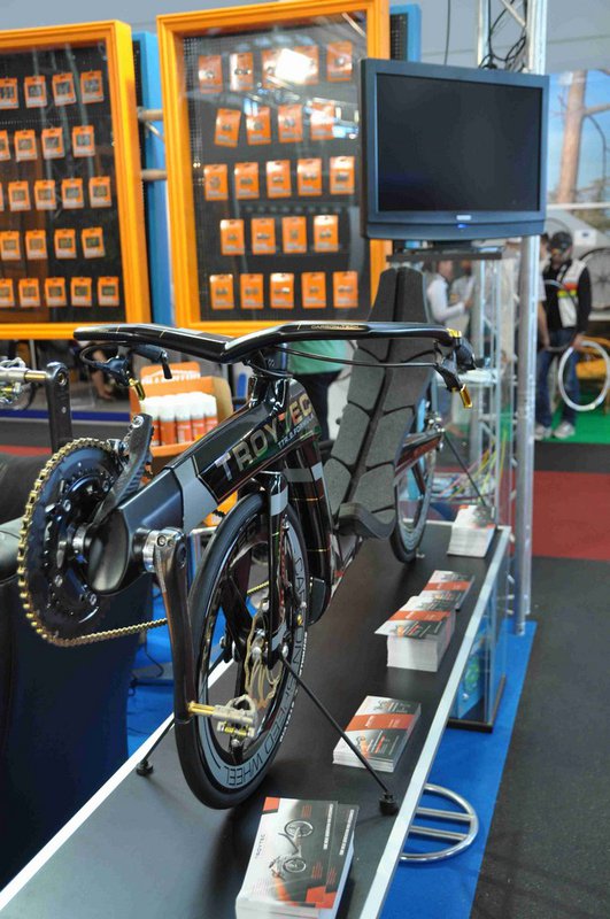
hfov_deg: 36.8
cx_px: 305
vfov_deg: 53.2
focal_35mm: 36
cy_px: 460
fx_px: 918
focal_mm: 24
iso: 640
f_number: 4
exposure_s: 1/60
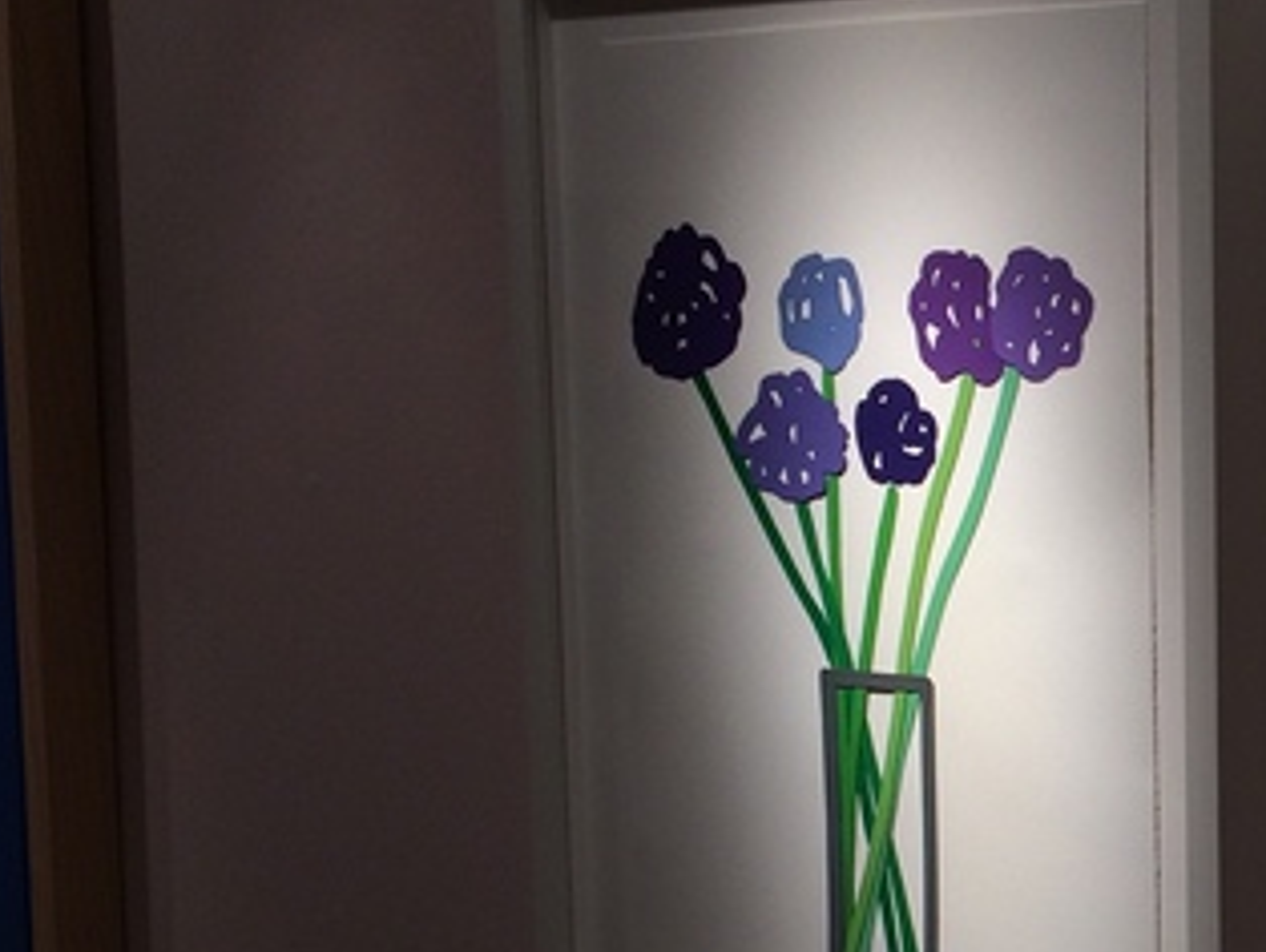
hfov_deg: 21.7
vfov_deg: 17.6
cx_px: 1556
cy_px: 801
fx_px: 3038
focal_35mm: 83
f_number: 2.2
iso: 32
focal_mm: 4.15
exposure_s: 1/181
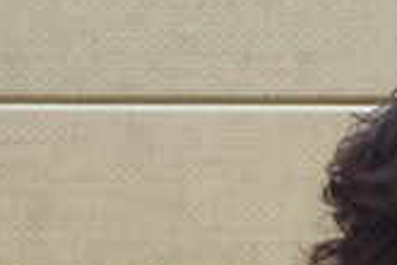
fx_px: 3032
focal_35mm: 275
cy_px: 416
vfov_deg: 5.0
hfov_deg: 7.4
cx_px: 541
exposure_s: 1/60
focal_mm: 55
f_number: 5.6
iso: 1600
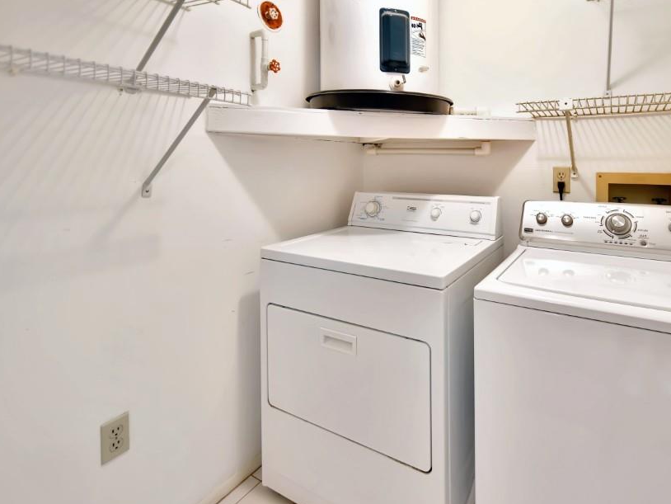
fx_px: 330
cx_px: 373
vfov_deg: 74.8
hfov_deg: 90.6
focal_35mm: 17
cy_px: 249
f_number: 3.5
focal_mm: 10
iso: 100
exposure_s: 1/2.5
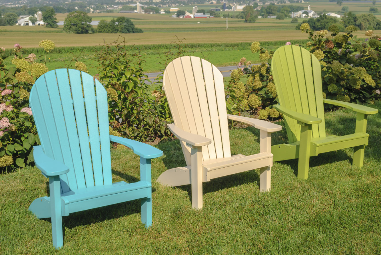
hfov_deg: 37.7
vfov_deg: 25.8
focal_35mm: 53
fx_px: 557
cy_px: 125
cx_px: 201
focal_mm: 29
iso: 100
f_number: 8
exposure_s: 1/250
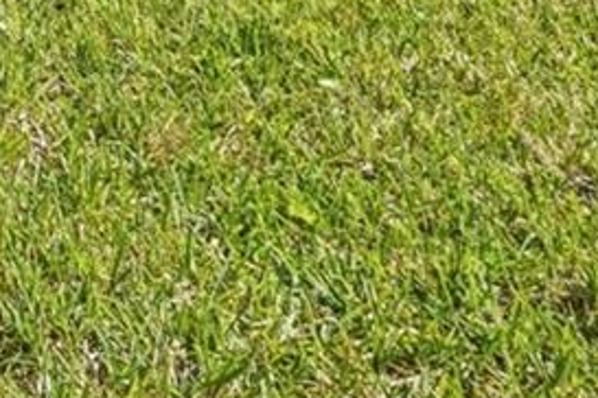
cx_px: -580
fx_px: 1462
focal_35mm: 88
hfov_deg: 17.2
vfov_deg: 11.7
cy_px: -652
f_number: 8
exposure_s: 1/125
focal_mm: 10
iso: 100
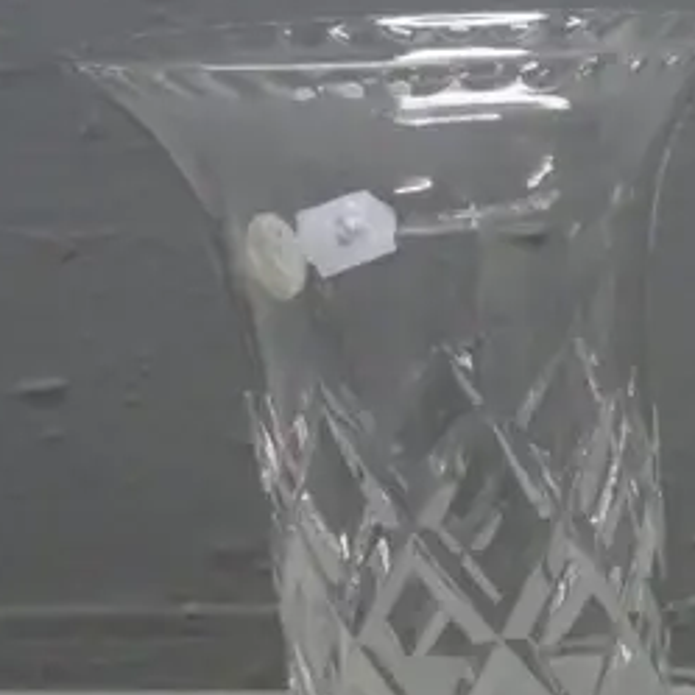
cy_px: 667
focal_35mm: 131
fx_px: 2976
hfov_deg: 12.1
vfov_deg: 13.2
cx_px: 1309
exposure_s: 1/160
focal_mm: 18
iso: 3200
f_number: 6.3
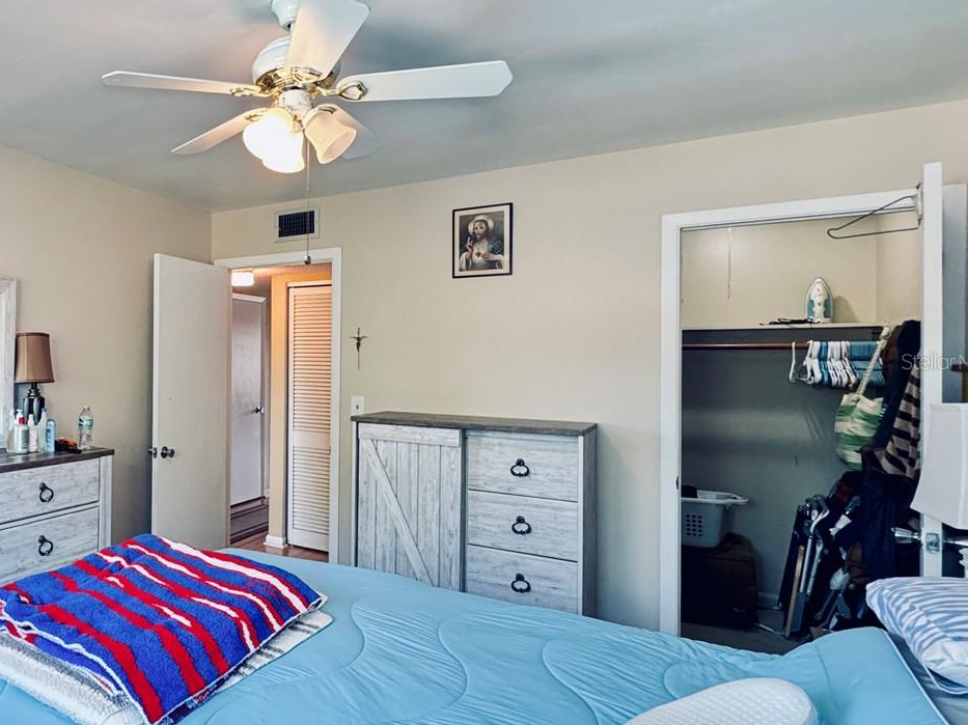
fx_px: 671
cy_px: 361
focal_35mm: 24
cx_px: 169
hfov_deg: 64.1
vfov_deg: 56.8
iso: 400
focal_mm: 2.22
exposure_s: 1/60
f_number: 2.2
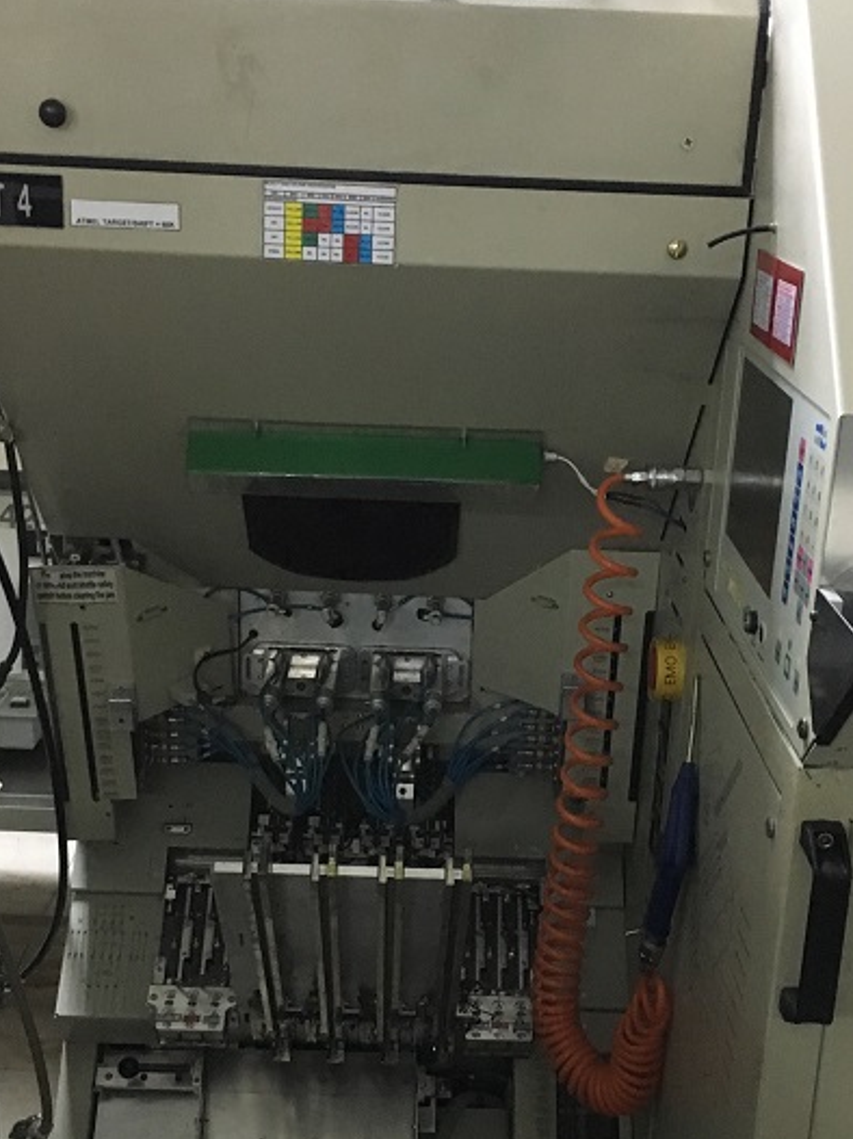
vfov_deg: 38.7
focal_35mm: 49
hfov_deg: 29.7
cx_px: 433
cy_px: 708
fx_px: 1611
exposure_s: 1/17
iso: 250
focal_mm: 4.15
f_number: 2.2
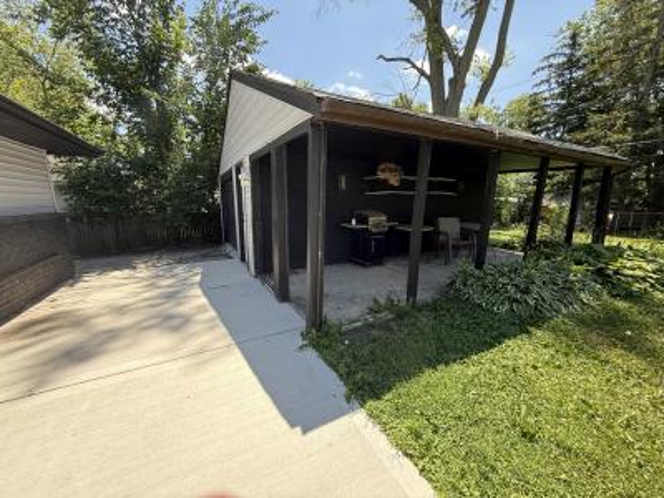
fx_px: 269
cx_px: 332
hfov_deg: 102.1
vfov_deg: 85.7
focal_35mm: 14
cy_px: 249
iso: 64
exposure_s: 1/304
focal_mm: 2.22
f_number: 2.2
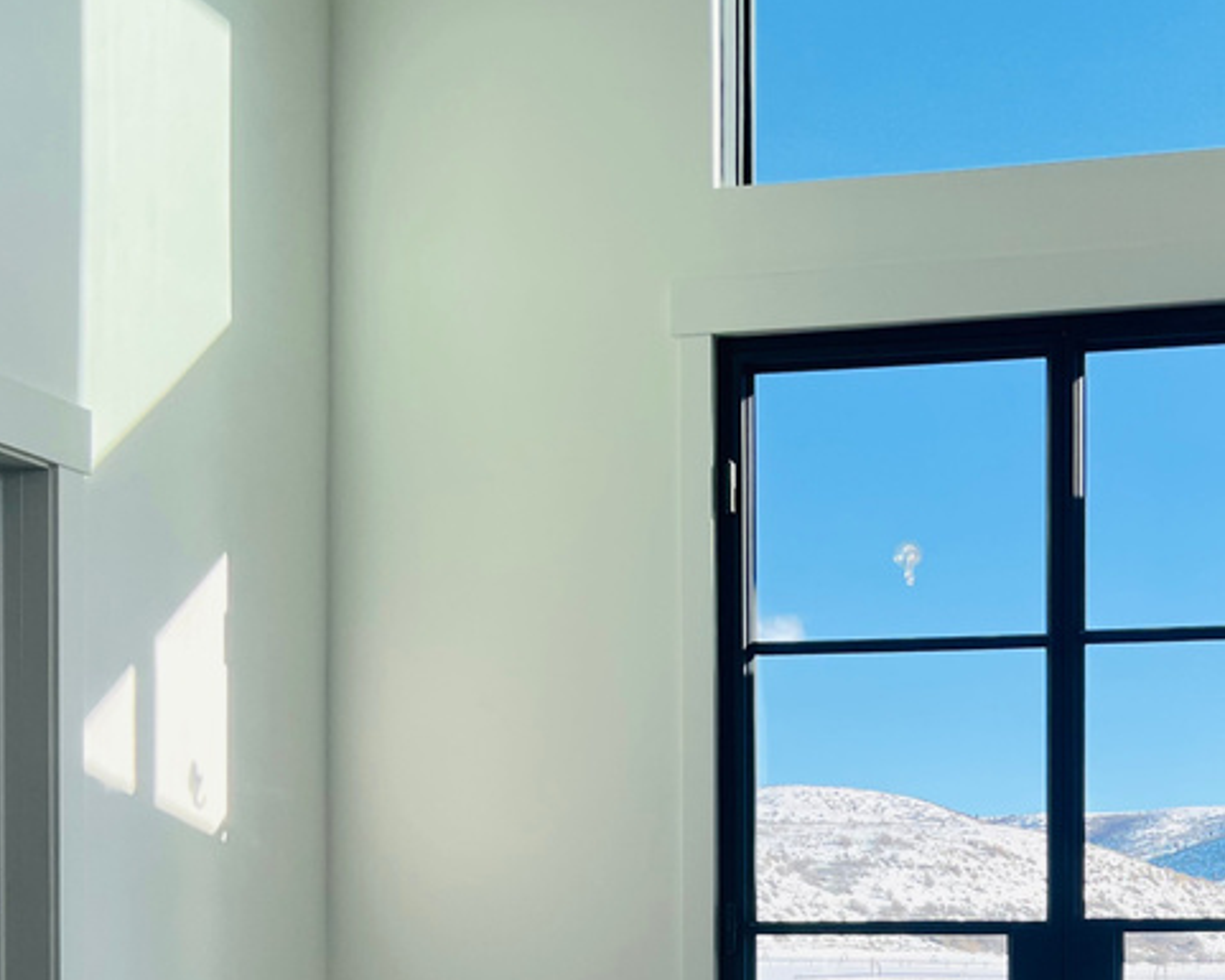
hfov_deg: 33.4
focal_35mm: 54
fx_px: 1958
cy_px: 942
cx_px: 1042
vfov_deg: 26.8
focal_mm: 5.7
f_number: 1.5
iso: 50
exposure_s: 1/932
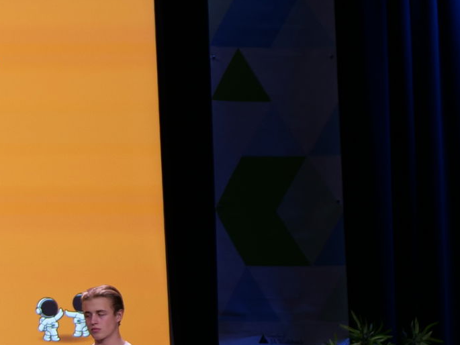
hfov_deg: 13.7
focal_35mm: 130
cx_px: -351
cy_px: 264
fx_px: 1728
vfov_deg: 11.4
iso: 200
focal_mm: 16
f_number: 1.6
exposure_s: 1/125
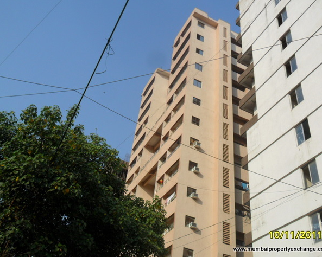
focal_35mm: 39
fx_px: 372
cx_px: 164
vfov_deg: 38.2
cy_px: 130
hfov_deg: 46.9
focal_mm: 6.6
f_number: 4
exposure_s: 1/1000
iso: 100
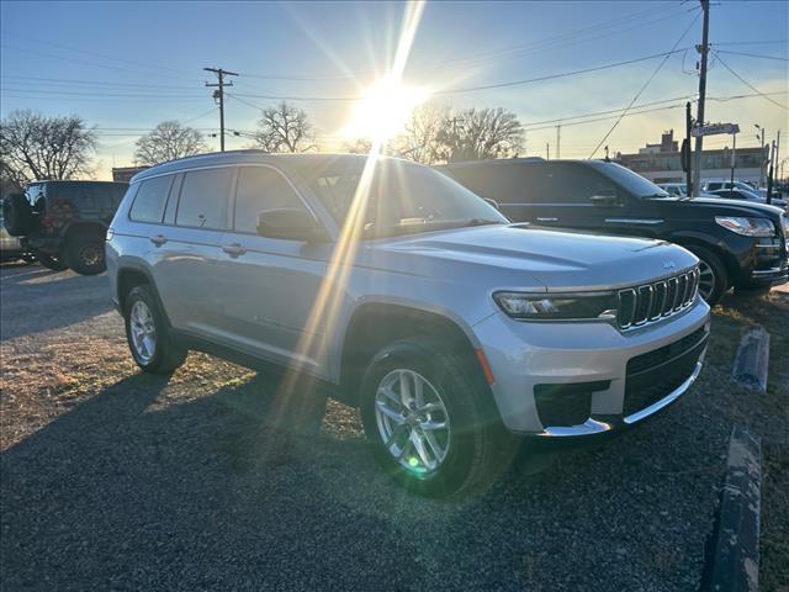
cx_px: 394
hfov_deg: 67.3
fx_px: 593
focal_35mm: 26
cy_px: 296
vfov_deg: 53.1
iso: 50
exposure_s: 1/3257
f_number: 1.5
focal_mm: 5.7
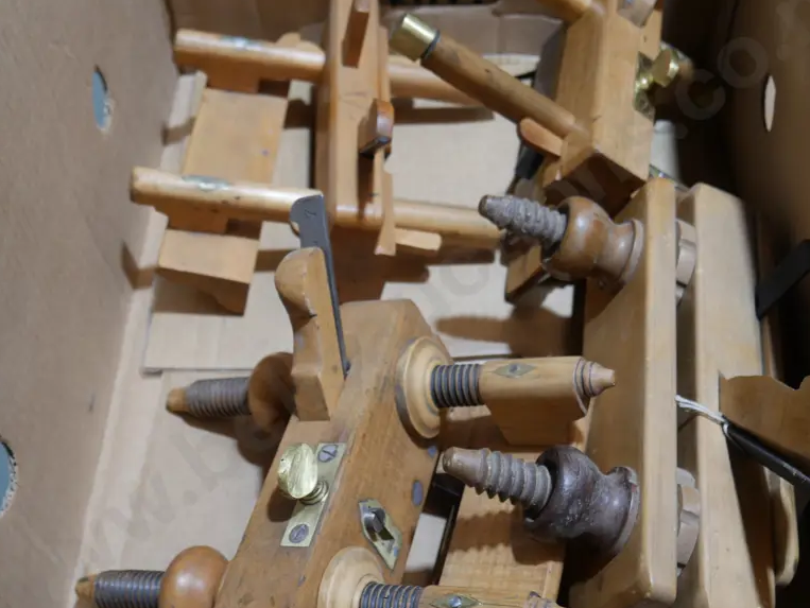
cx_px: 428
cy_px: 298
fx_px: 1194
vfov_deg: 28.6
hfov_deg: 37.5
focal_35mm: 51
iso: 250
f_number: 4.1
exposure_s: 1/60
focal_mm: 19
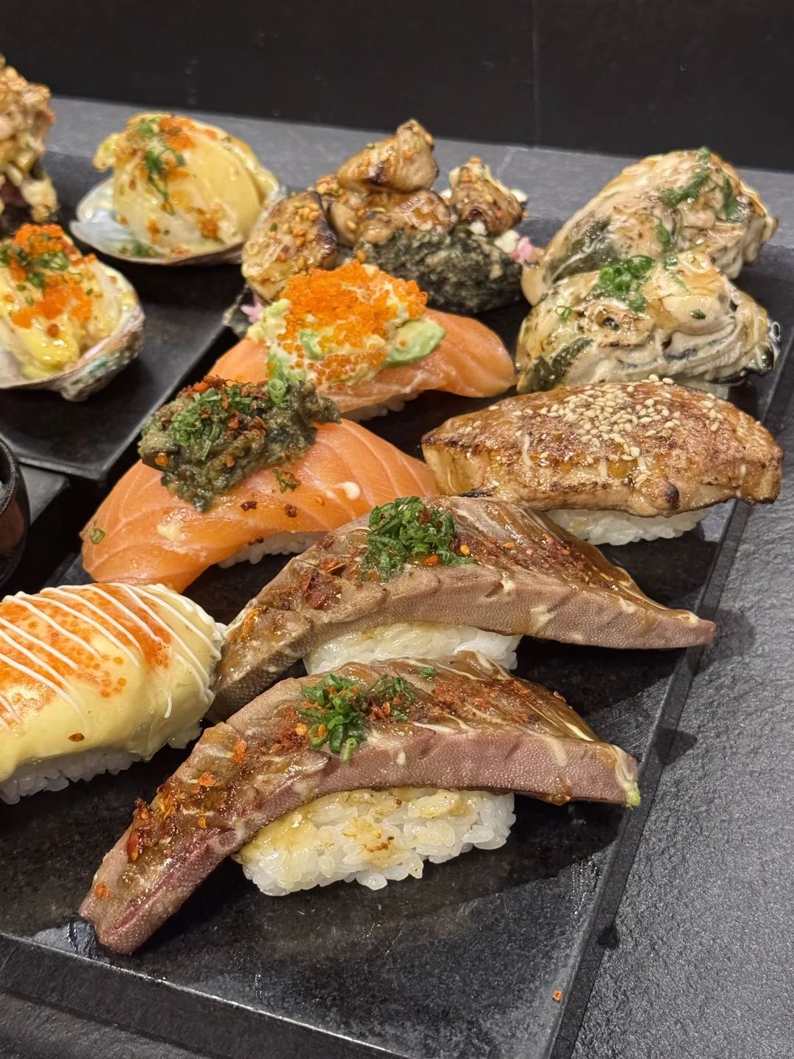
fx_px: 1468
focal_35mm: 48
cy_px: 530
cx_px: 397
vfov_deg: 39.7
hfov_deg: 30.3
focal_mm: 6.76
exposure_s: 1/33
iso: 500
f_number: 1.78
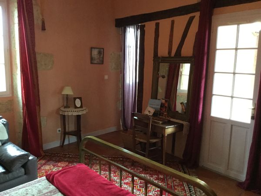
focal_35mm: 31
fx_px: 234
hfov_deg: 58.4
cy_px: 98
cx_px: 130
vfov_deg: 45.4
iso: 200
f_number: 2.4
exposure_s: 1/25
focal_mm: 3.3
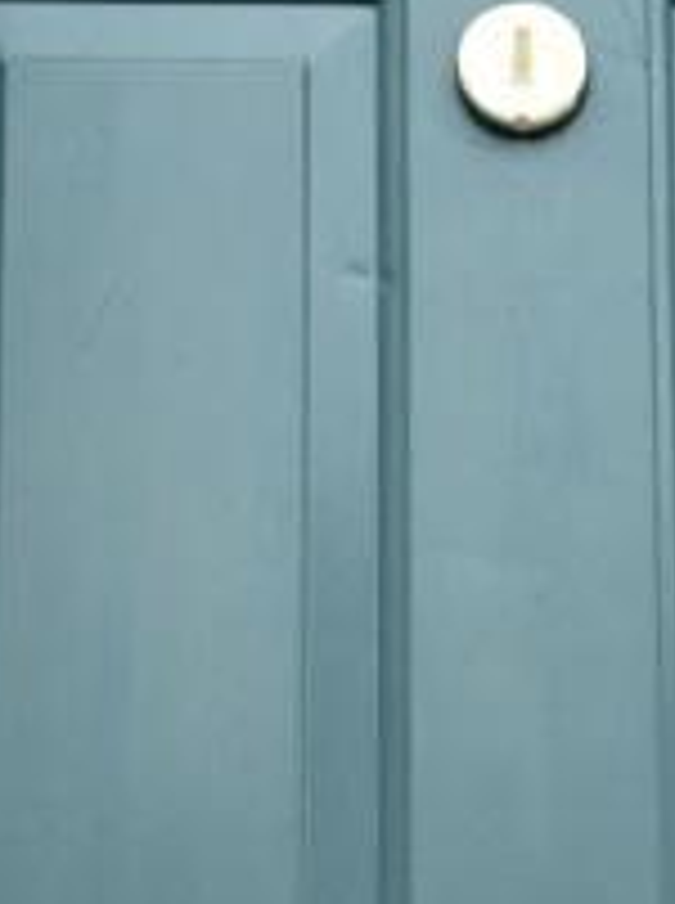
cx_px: 608
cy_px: 917
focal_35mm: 111
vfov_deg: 17.3
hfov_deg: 13.2
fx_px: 2895
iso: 25
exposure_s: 1/674
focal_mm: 4.15
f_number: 2.2
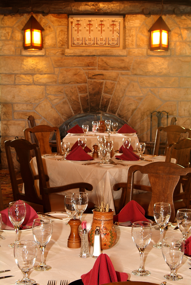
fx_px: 524
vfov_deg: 30.5
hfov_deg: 20.7
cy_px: 142
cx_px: 96
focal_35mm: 66
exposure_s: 1
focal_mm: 44
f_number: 11
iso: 200
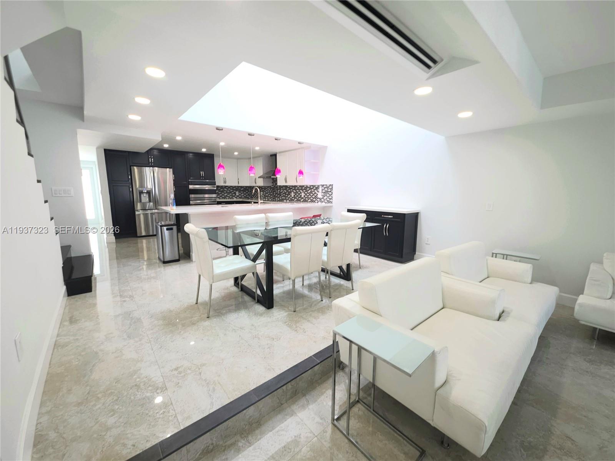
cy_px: 230
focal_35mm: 13
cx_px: 308
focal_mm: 2.2
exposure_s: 1/30
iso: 40
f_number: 1.9
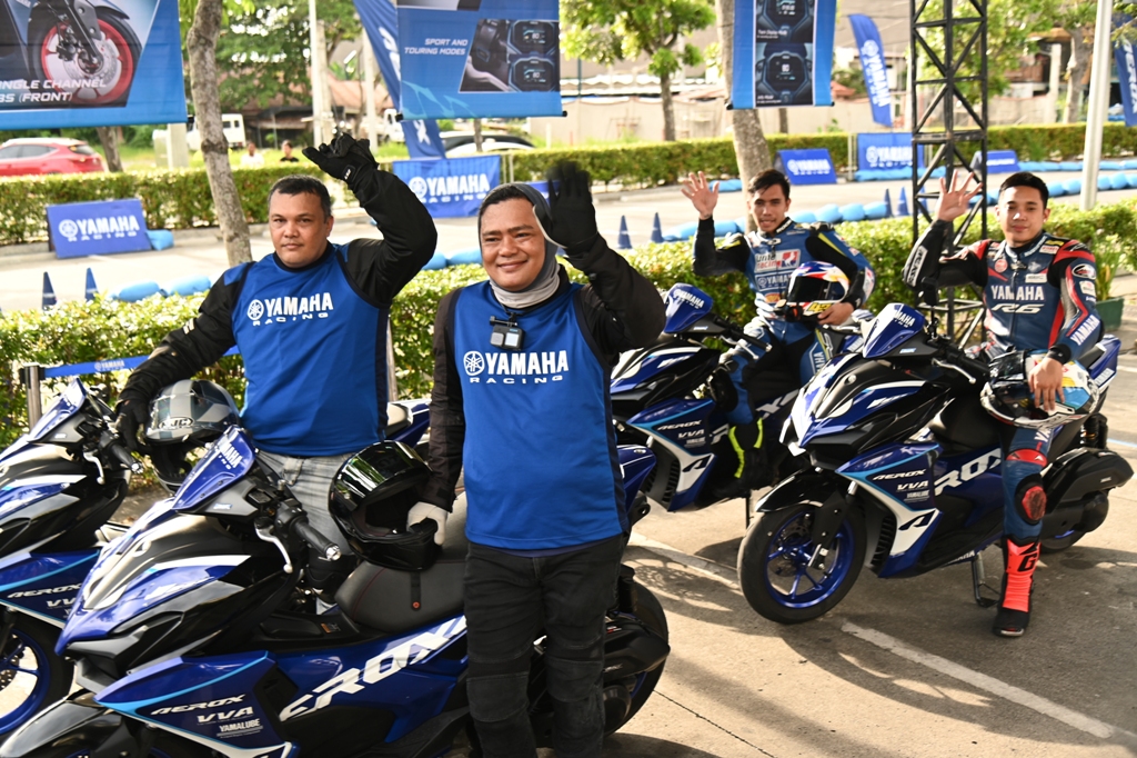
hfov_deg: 50.7
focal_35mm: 38
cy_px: 379
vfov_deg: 35.0
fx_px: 1200
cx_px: 568
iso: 125
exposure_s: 1/40
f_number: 4
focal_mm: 38
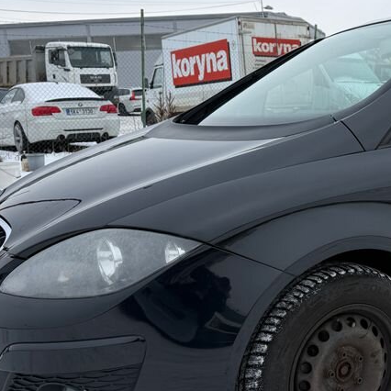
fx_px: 652
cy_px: 216
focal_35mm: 51
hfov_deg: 31.4
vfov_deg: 33.4
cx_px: 374
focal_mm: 6.76
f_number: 1.78
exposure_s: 1/1032
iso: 80
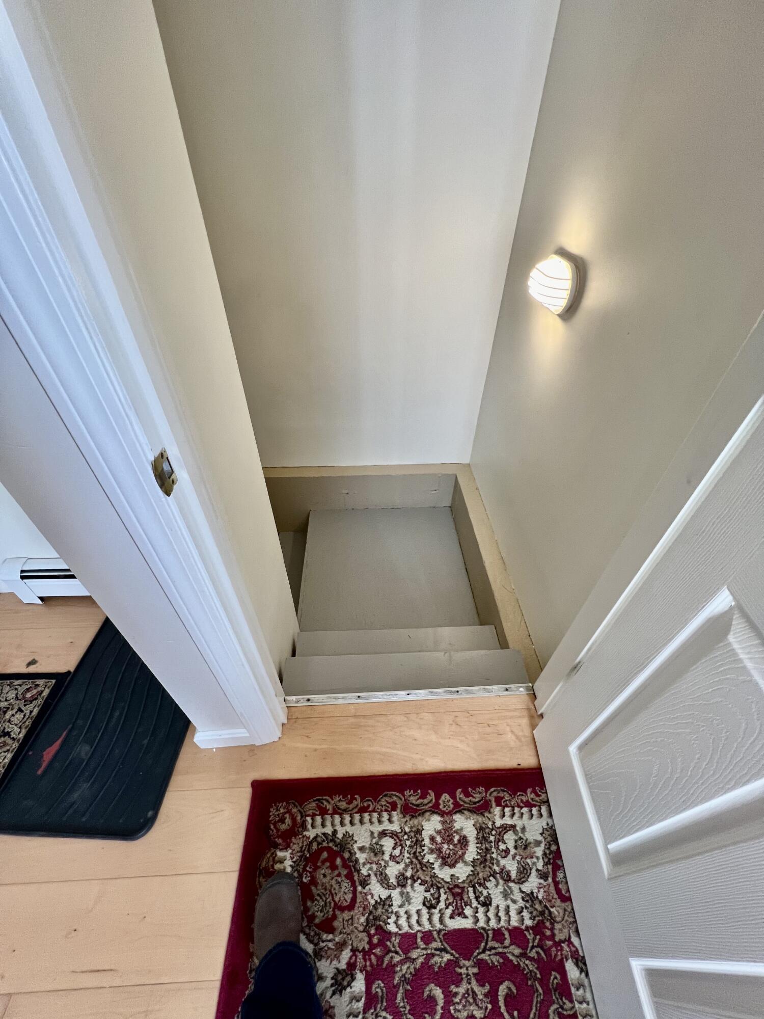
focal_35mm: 13
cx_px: 382
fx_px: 383
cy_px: 510
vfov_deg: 106.2
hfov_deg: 89.9
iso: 200
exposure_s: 1/120
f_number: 1.8
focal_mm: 1.57
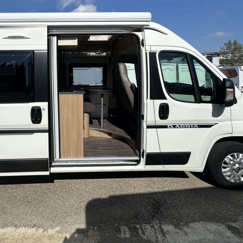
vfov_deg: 66.0
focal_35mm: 23
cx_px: 68
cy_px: 87
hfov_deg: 64.2
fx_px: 183
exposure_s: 1/4651
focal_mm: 2.22
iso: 50
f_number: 2.2
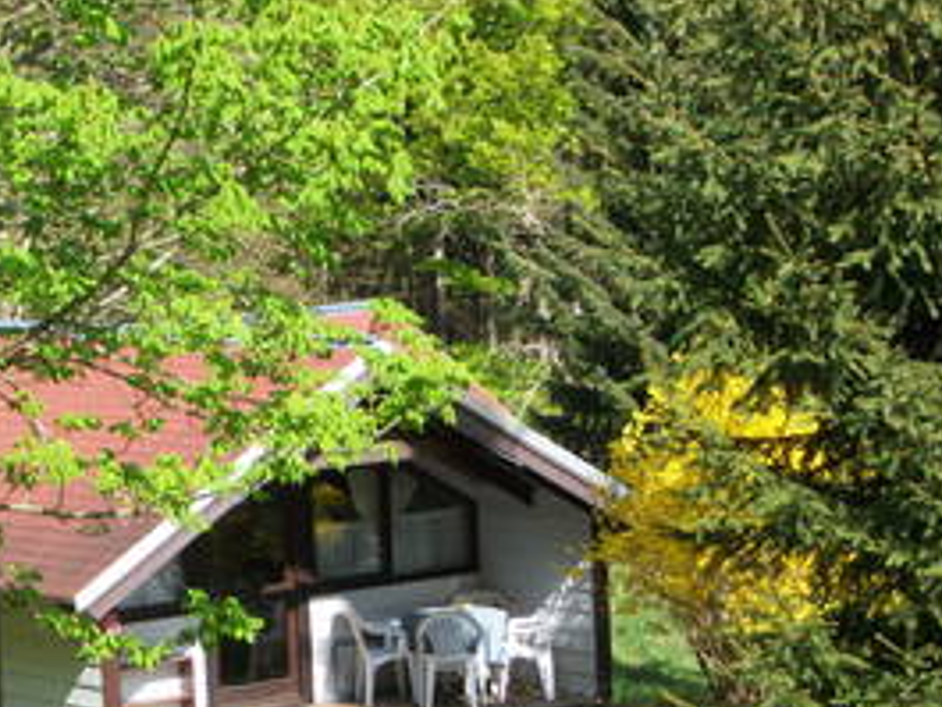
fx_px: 3866
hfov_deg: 13.9
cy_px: 469
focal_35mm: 142
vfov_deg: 10.4
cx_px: 270
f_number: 5.2
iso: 80
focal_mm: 17.1
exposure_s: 1/193
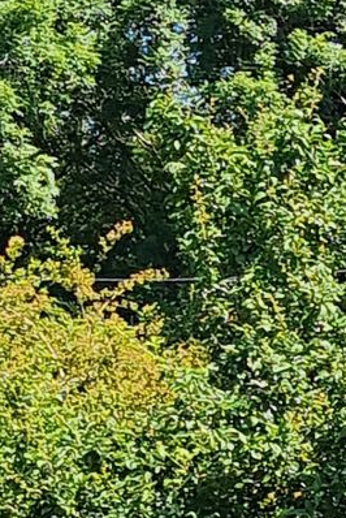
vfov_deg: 23.6
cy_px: 287
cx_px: 615
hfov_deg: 14.2
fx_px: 1238
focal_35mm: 86
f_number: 1.8
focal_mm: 5.4
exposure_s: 1/1546
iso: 50
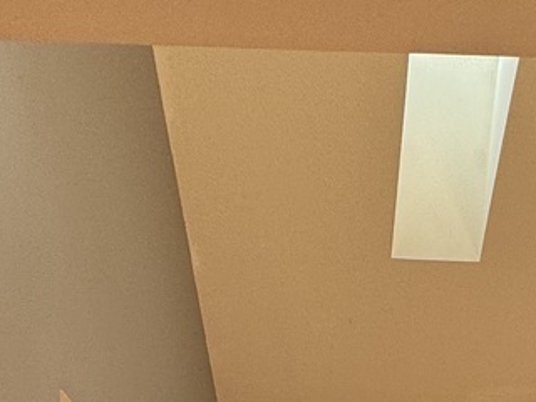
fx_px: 976
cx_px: 338
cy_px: 786
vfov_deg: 17.4
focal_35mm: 63
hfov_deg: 30.6
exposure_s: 1/99
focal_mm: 2.22
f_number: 2.2
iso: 100
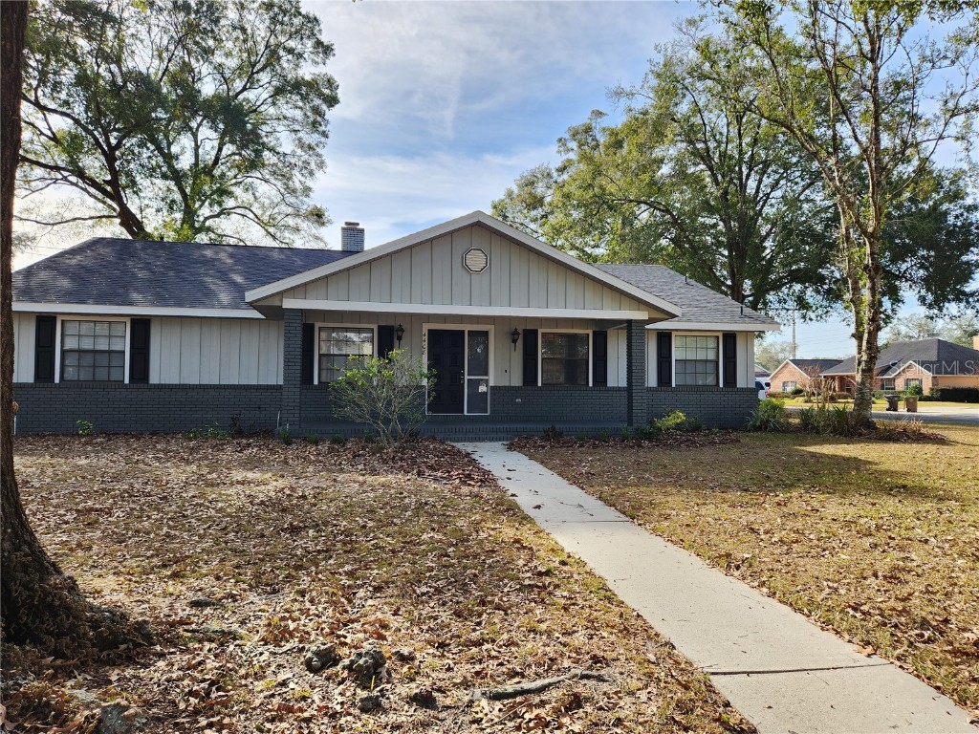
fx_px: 650
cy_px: 367
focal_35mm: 23
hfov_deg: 73.9
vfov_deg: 58.9
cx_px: 490
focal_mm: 5.4
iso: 20
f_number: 1.8
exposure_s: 1/475
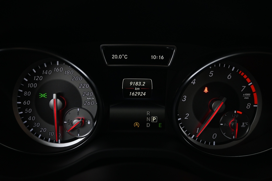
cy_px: 90
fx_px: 221
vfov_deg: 44.6
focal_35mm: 29
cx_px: 136
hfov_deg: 63.2
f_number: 3.8
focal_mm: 19.5
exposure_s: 1/20
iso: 1600
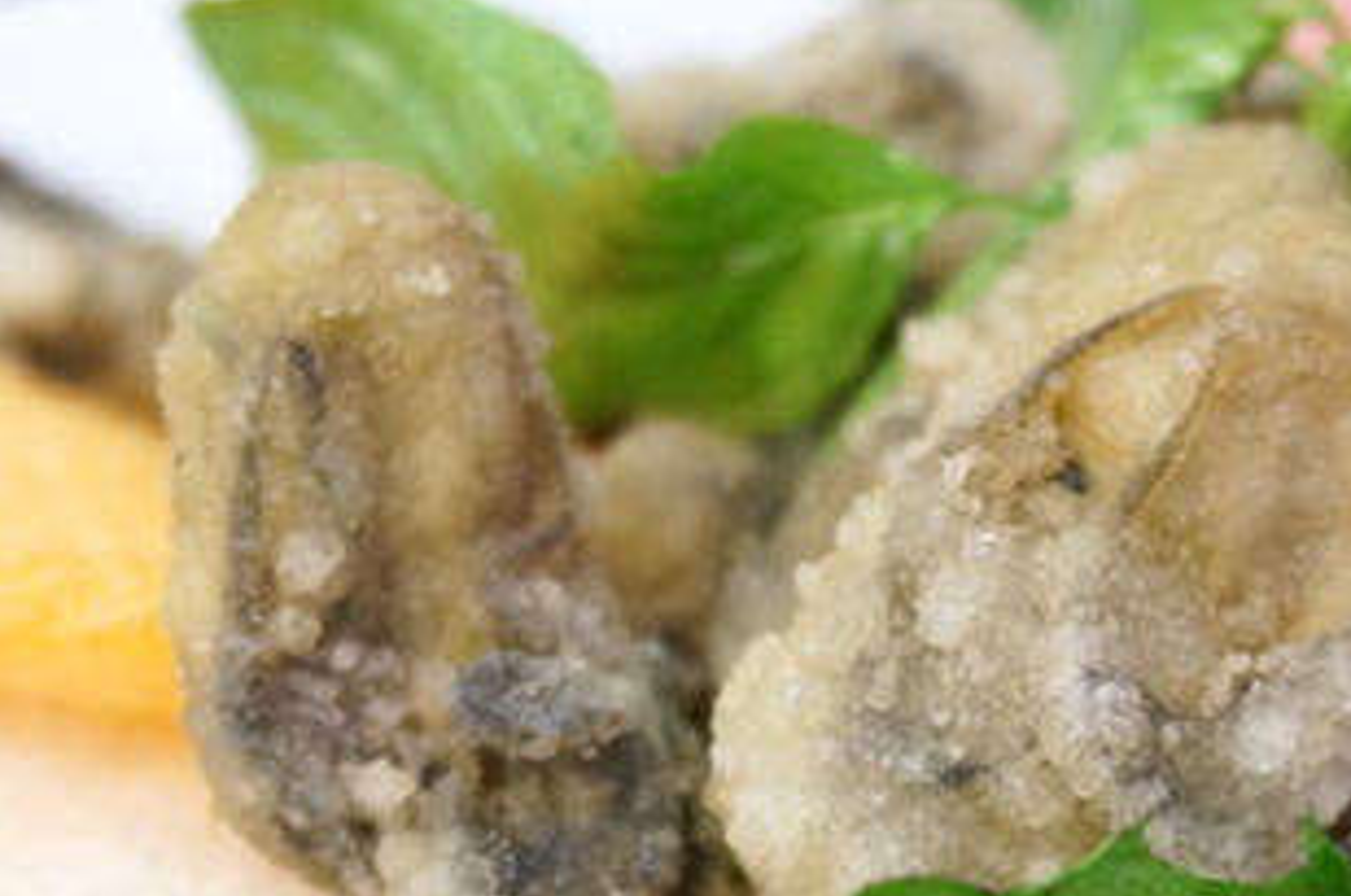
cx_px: 800
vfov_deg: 15.0
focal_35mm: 90
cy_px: 780
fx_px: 3374
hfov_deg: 22.6
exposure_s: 1/60
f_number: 4.5
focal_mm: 29
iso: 2000
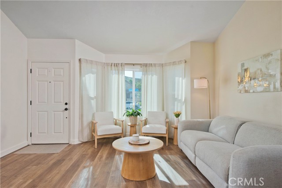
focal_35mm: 20
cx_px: 141
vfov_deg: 62.0
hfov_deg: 84.0
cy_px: 94
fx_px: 157
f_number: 5.6
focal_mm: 20
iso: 400
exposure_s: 1/800
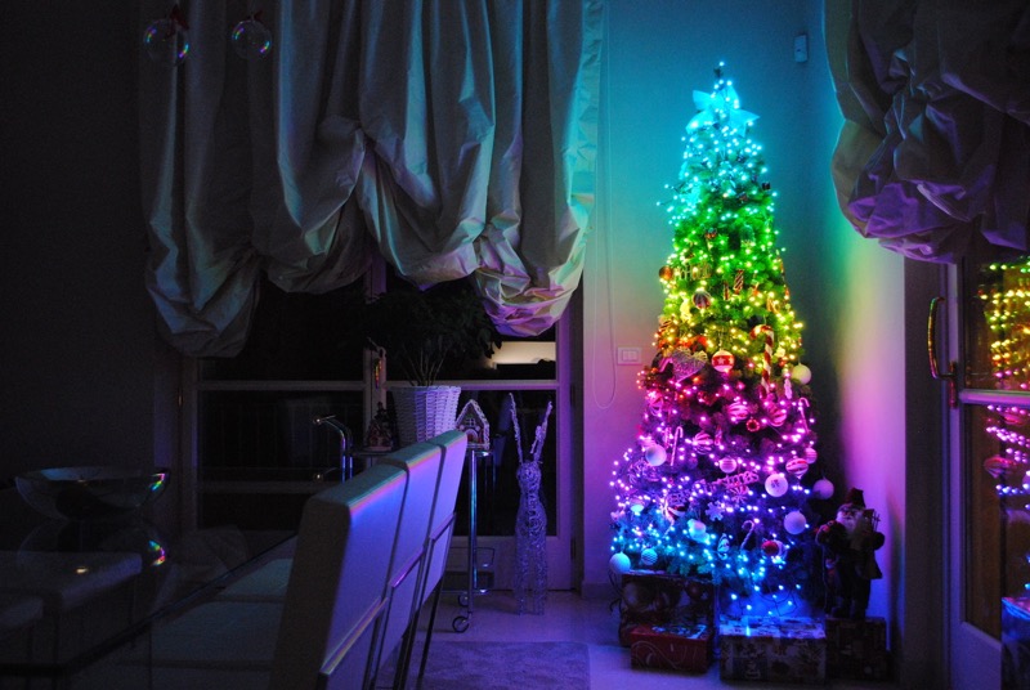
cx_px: 515
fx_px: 946
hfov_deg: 57.2
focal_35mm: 33
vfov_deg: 40.1
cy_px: 345
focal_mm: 22
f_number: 4
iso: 1100
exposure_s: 1/30
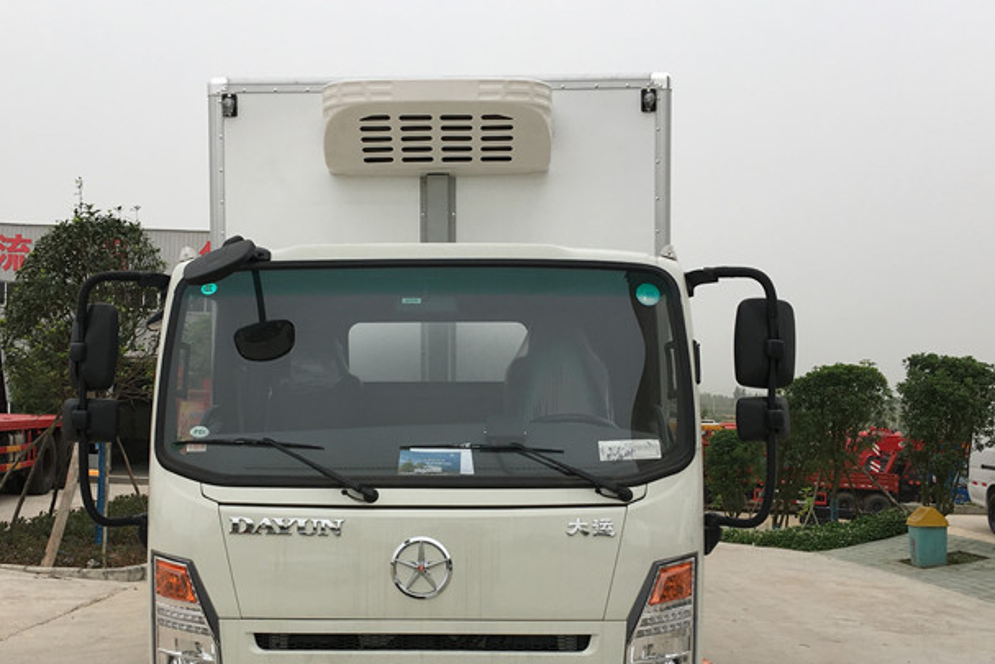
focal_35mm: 43
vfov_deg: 31.0
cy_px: 432
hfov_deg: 45.4
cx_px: 444
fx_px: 1189
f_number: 2.2
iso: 25
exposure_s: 1/615
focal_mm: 4.15
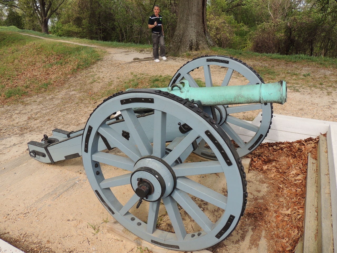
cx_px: 168
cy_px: 126
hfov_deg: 63.4
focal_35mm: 28
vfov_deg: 49.7
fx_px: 273
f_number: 3.1
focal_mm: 4.9
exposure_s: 1/500
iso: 100
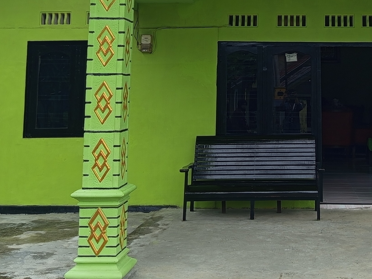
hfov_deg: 31.9
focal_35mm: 59
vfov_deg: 23.8
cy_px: 4
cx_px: 291
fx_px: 634
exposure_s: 1/393
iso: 50
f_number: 1.7
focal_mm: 5.24
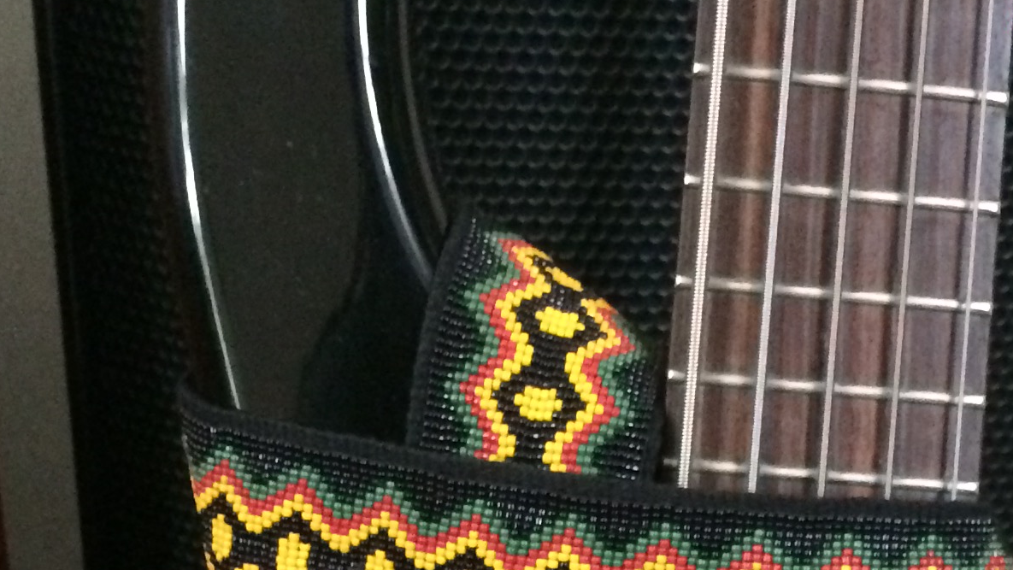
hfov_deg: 24.1
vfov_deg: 13.0
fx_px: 2337
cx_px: 792
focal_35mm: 87
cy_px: 896
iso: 400
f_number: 2.2
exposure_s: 1/15
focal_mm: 4.15
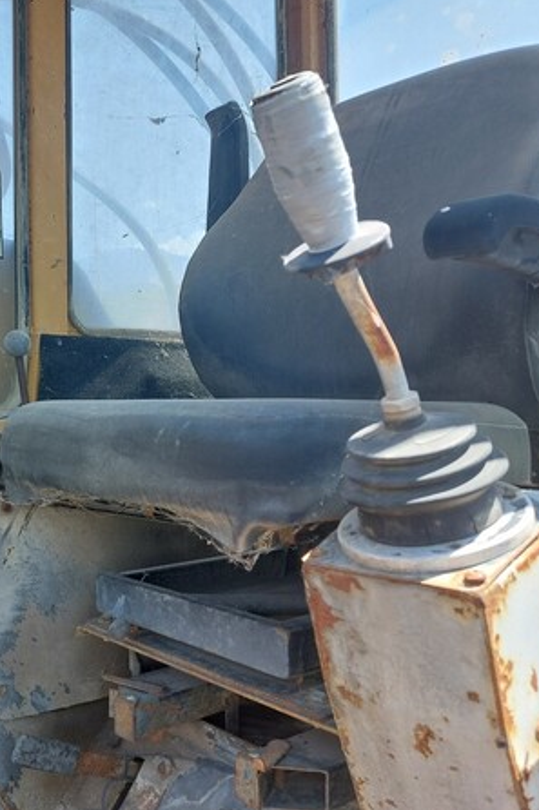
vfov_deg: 54.5
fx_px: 787
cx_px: 36
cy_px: 403
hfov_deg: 35.2
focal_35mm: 35
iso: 25
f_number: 1.8
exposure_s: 1/163
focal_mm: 5.23
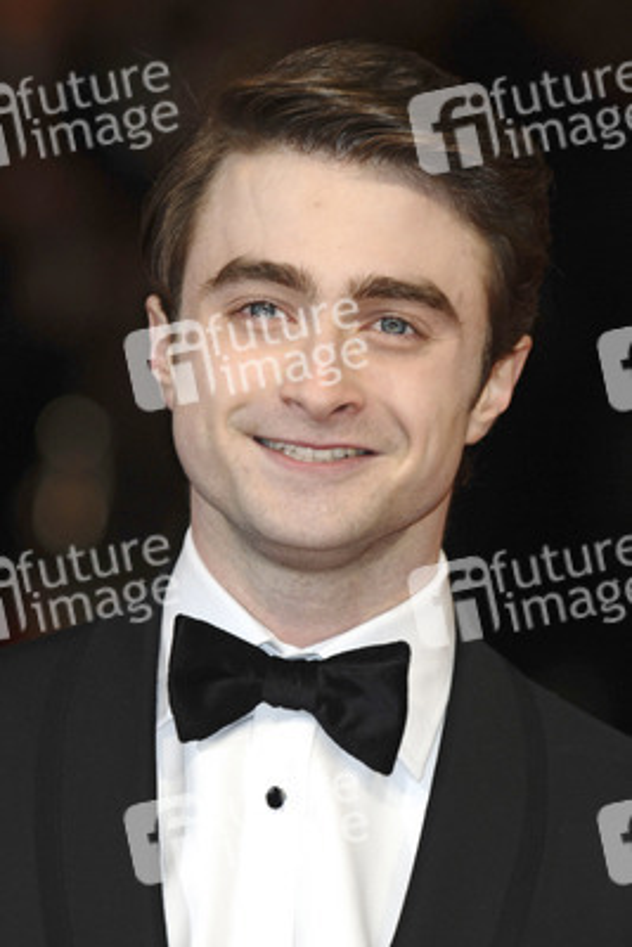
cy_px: 474
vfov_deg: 6.9
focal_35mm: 300
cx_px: 316
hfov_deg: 4.6
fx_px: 7893
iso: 320
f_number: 4.5
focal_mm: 200
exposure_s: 1/200
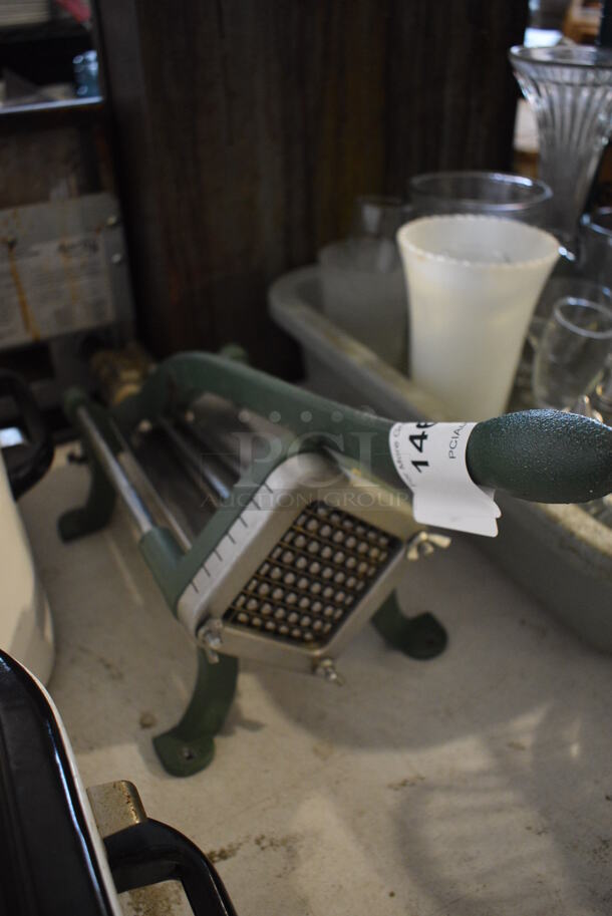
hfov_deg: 43.7
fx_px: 764
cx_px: 306
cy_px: 458
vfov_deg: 61.9
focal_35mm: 30
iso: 1600
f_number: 3.5
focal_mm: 20
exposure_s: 1/125
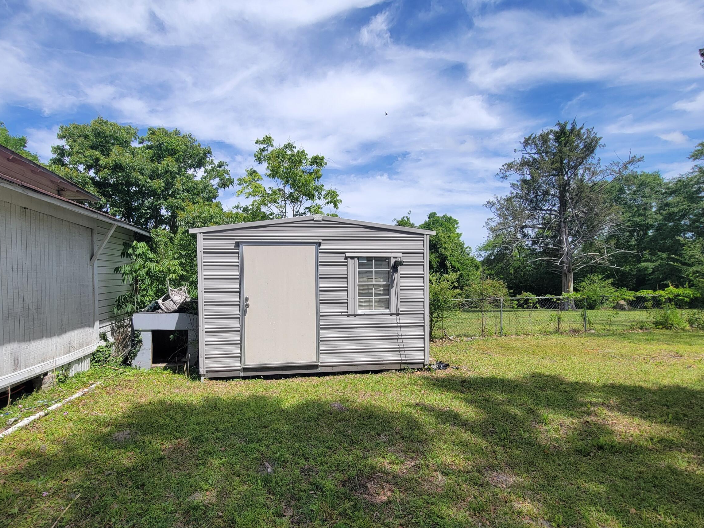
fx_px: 346
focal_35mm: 17
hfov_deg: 90.9
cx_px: 326
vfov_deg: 74.4
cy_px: 296
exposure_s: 1/1567
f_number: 2.2
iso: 50
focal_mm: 2.2
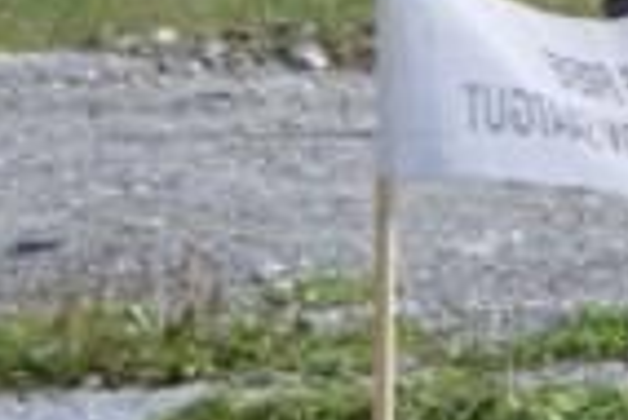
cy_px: 396
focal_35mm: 594
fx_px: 10365
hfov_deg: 3.4
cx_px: 1787
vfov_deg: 2.3
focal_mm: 55
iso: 100
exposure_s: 1/200
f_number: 7.1
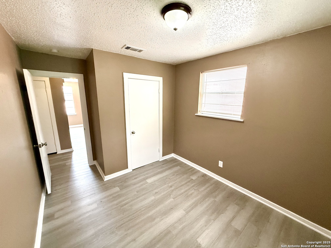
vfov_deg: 85.7
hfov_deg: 102.1
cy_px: 124
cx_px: 166
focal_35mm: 14
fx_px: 134
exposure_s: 1/120
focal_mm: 2.22
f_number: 2.2
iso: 500
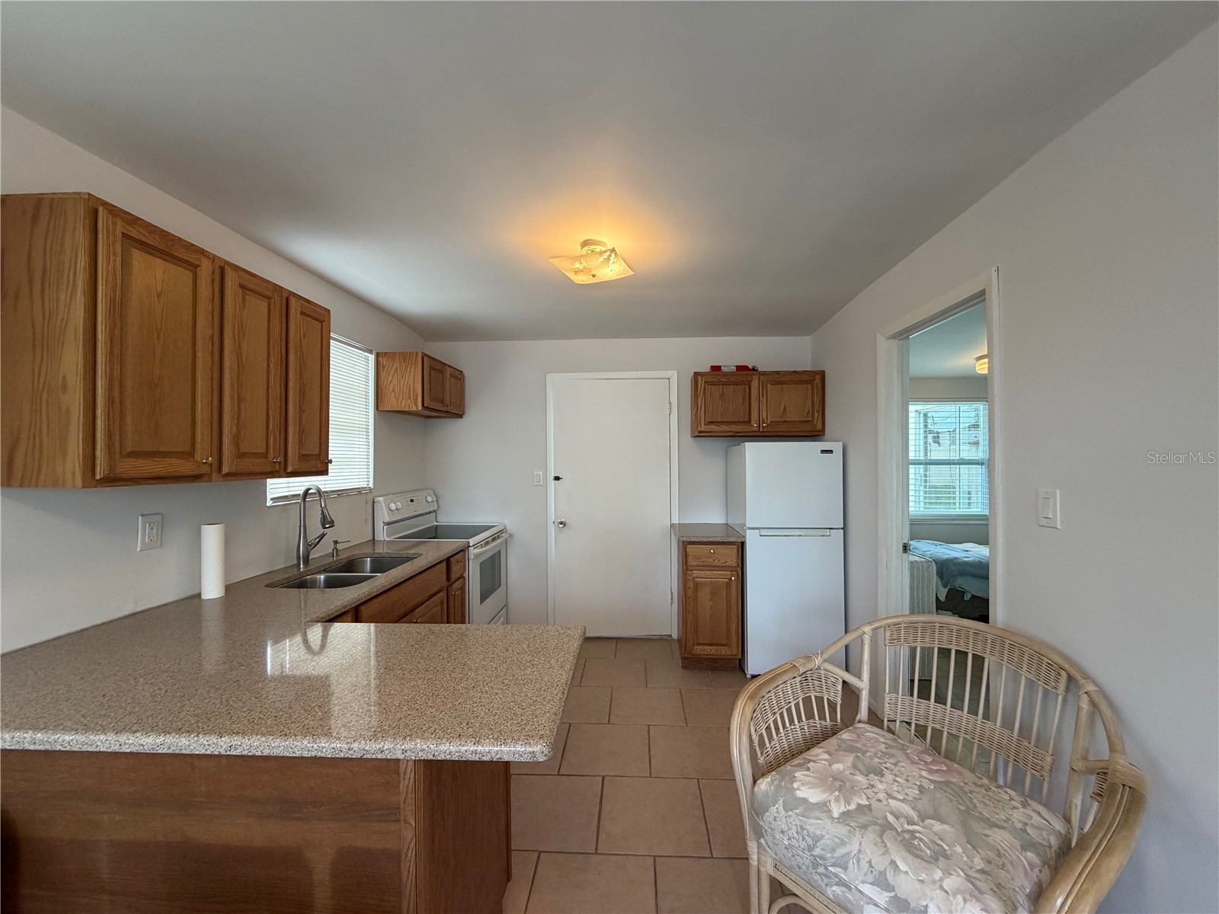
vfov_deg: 85.7
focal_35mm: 14
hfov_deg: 102.1
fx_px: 493
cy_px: 457
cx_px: 610
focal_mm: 2.22
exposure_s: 1/120
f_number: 2.2
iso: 250
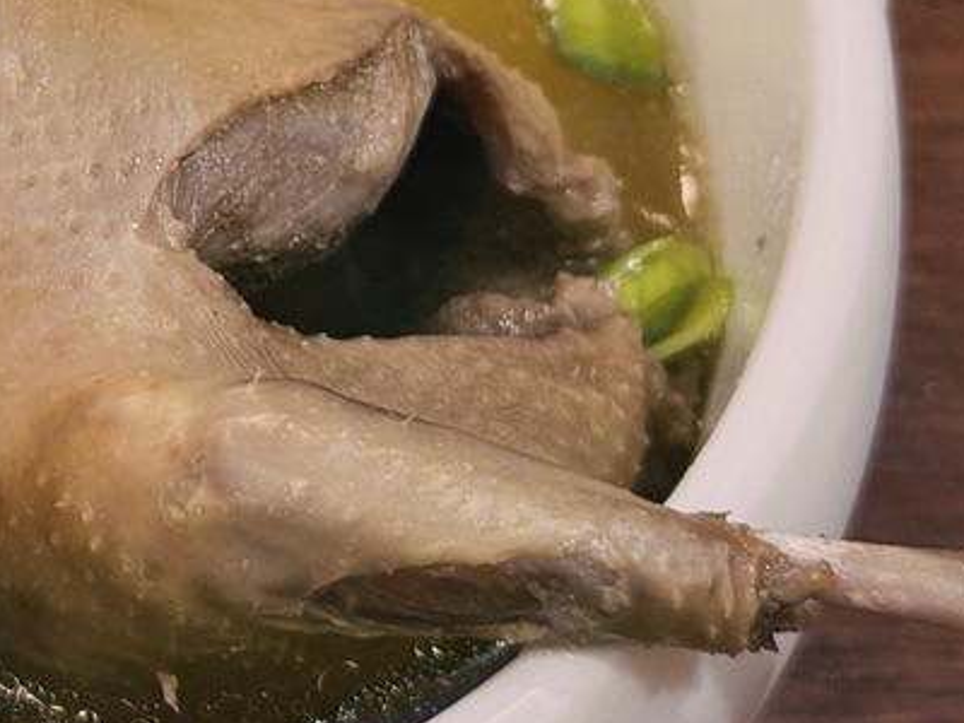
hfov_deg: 15.6
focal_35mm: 123
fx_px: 3425
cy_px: 58
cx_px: -63
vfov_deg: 12.0
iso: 160
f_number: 1.78
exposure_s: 1/50
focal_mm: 6.76
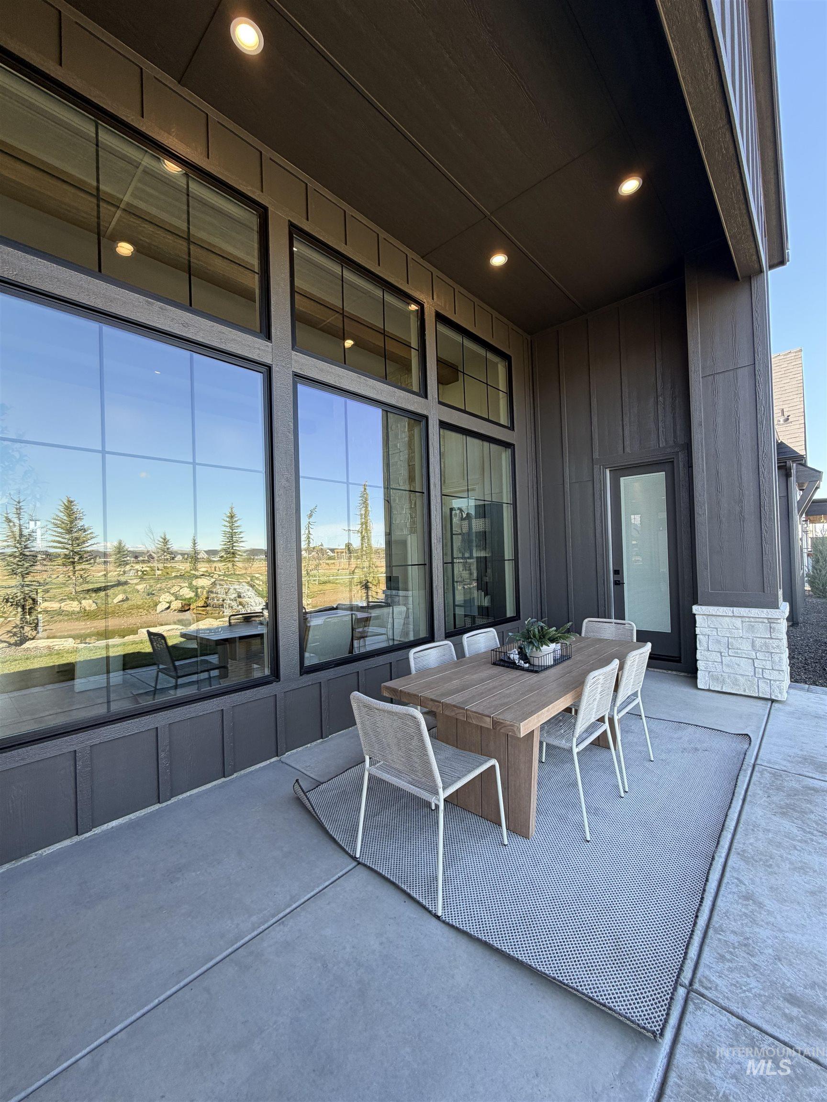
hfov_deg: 85.7
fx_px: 446
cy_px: 551
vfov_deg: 102.1
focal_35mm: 14
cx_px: 414
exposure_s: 1/121
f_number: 2.2
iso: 50
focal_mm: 2.22
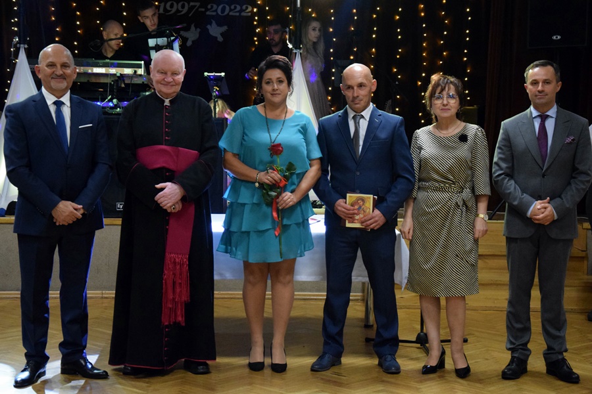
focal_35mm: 72
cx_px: 296
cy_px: 197
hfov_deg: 28.1
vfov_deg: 18.9
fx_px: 1184
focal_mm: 48
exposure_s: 1/100
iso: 4500
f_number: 4.8
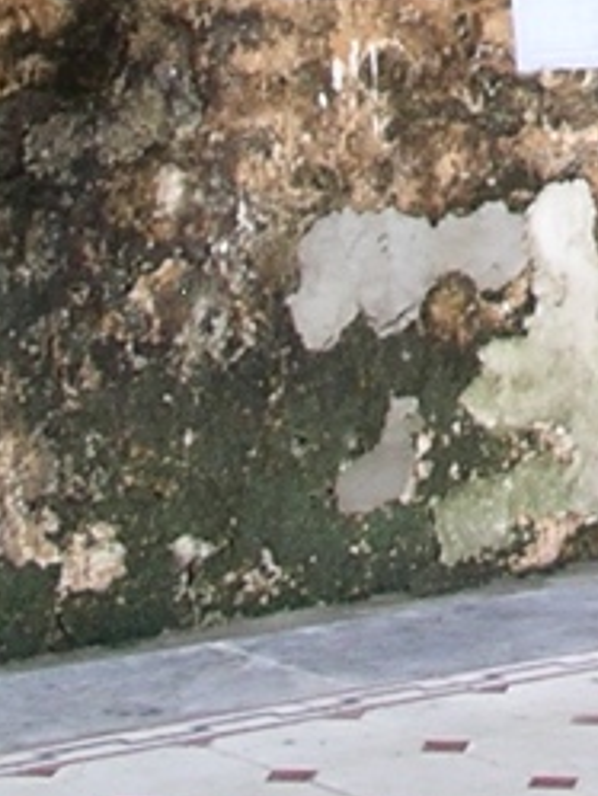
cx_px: 1084
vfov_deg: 8.1
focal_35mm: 238
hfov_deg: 6.1
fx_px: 5477
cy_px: -537
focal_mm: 7.8
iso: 64
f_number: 2.8
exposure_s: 1/60
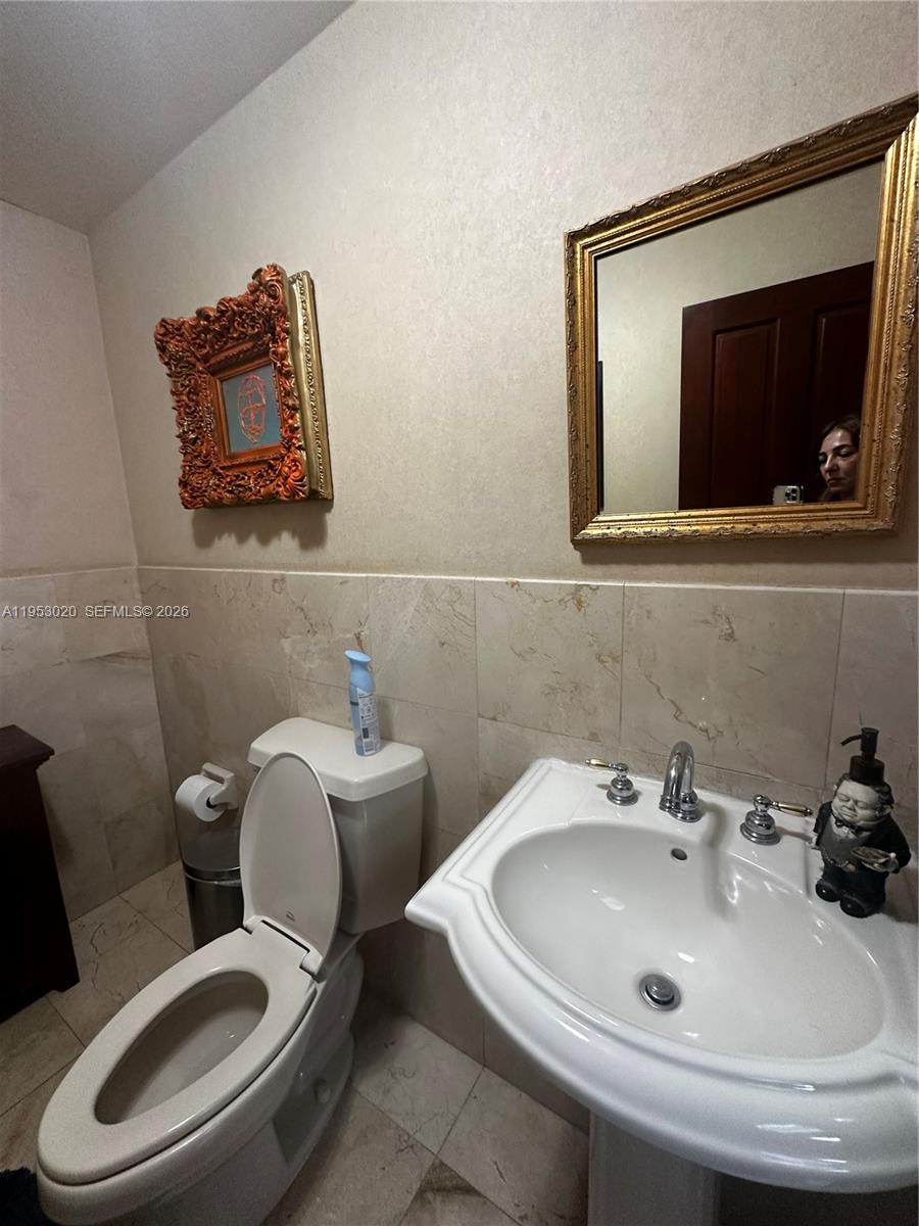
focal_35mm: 14
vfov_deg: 102.1
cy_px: 613
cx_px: 460
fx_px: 496
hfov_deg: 85.7
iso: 200
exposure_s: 1/60
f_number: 2.2
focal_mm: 2.22
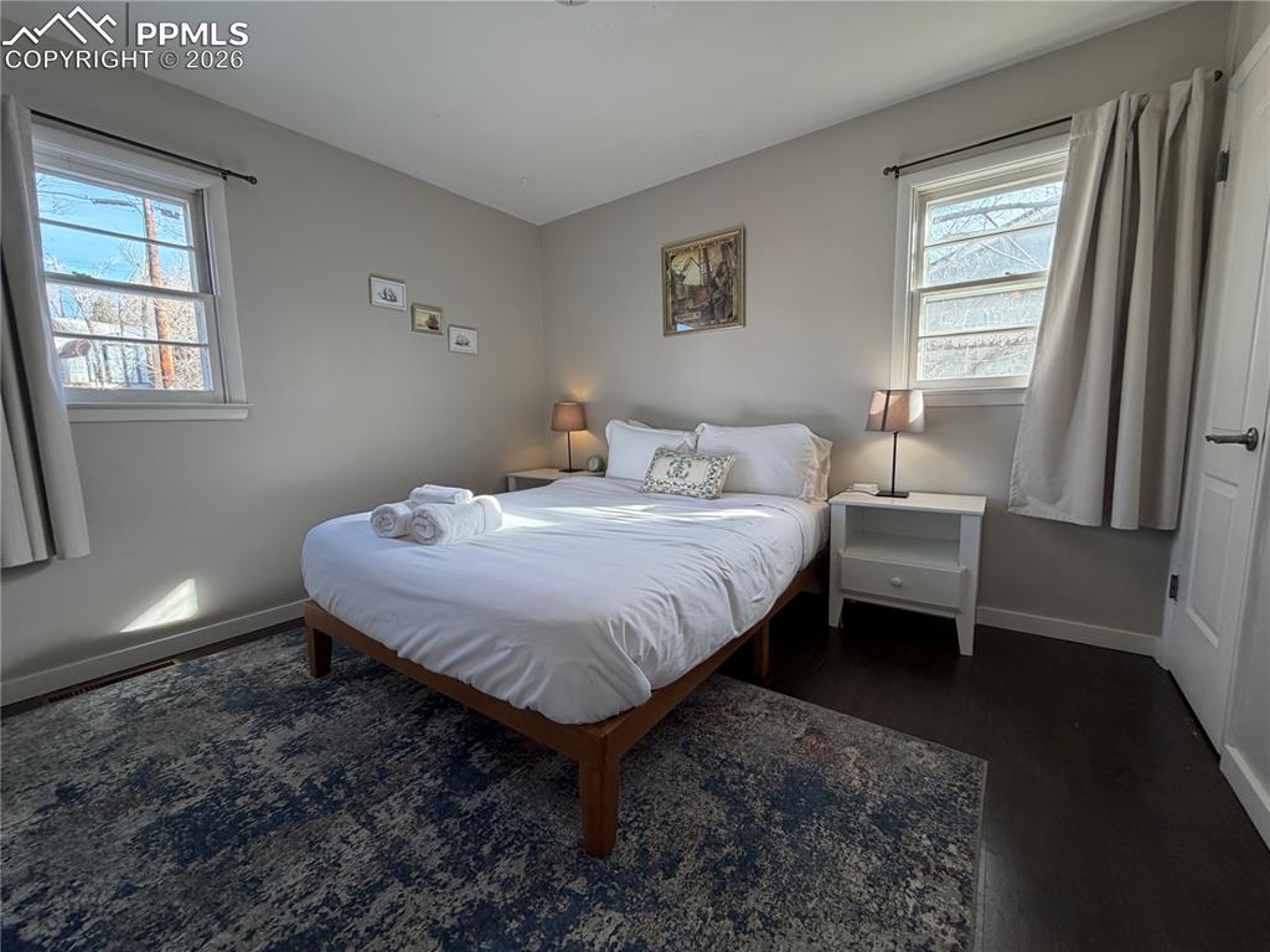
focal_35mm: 14
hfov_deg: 102.1
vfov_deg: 85.6
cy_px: 476
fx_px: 513
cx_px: 635
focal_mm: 2.22
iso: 125
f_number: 2.2
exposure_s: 1/120
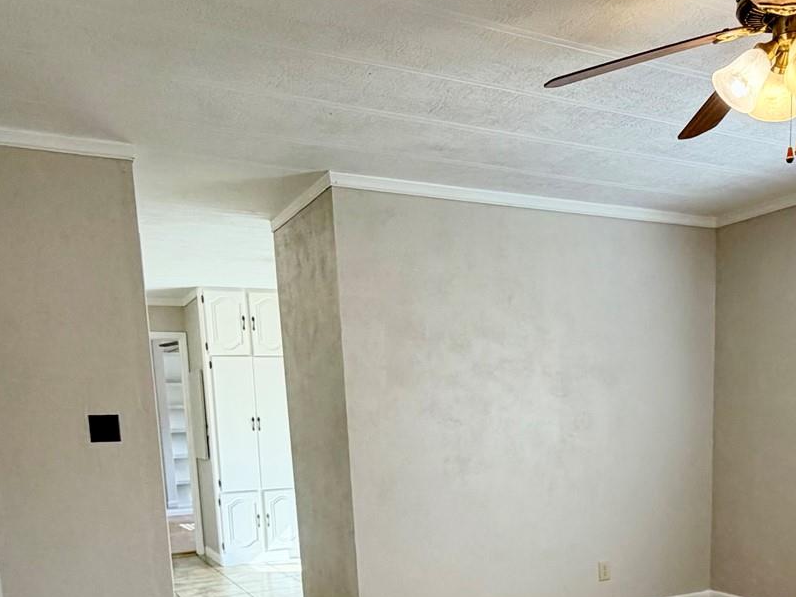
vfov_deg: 37.0
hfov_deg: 50.9
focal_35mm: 36
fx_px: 828
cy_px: 545
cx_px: 492
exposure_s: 1/120
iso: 160
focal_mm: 2.22
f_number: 2.2
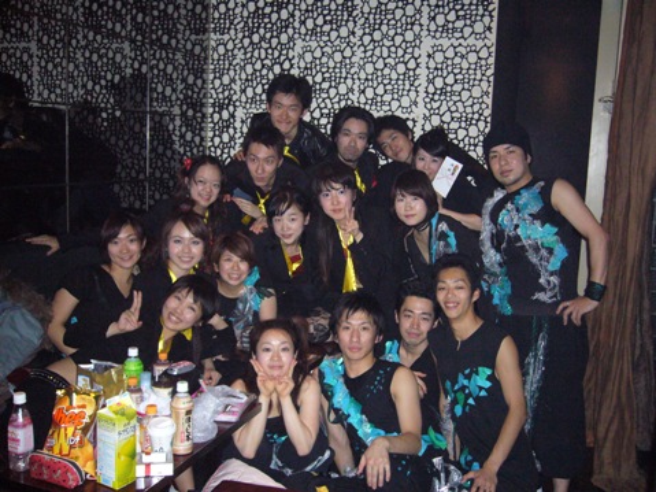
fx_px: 663
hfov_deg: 52.6
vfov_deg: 40.7
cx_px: 328
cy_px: 246
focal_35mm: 35
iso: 400
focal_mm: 5.8
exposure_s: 1/60
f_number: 2.8
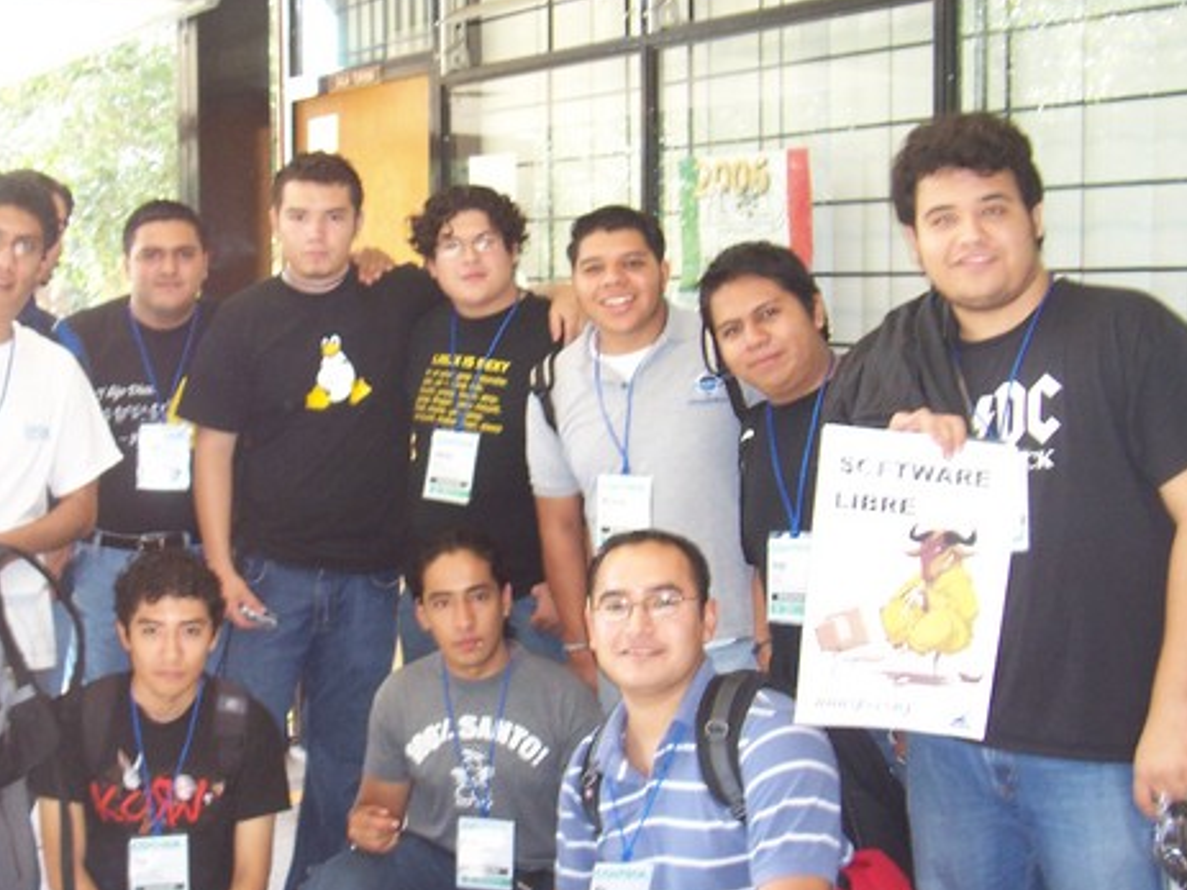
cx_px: 459
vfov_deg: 30.2
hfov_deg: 39.5
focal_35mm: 48
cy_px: 500
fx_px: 1646
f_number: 2.8
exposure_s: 1/60
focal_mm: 5.6
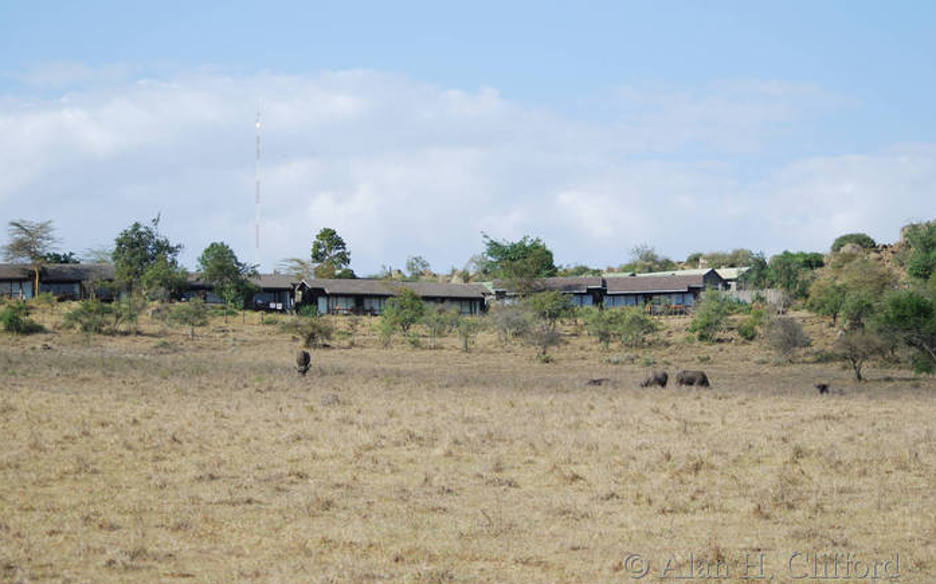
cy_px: 283
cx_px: 467
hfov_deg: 17.0
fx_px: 3136
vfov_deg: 10.6
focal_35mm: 123
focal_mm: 80
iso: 100
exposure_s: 1/400
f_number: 5
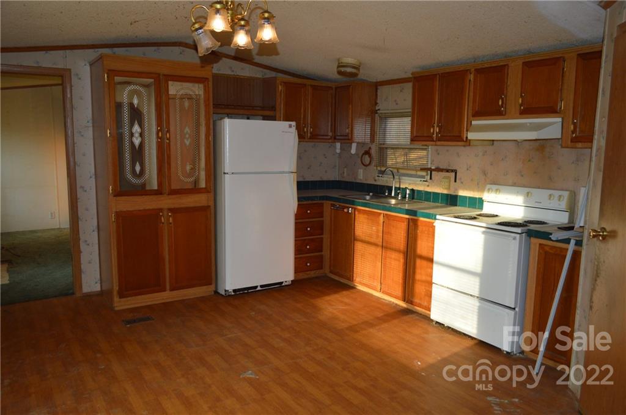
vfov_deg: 47.8
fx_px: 469
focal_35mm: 27
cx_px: 313
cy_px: 208
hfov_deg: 67.4
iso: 400
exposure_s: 1/100
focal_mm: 18
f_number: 4
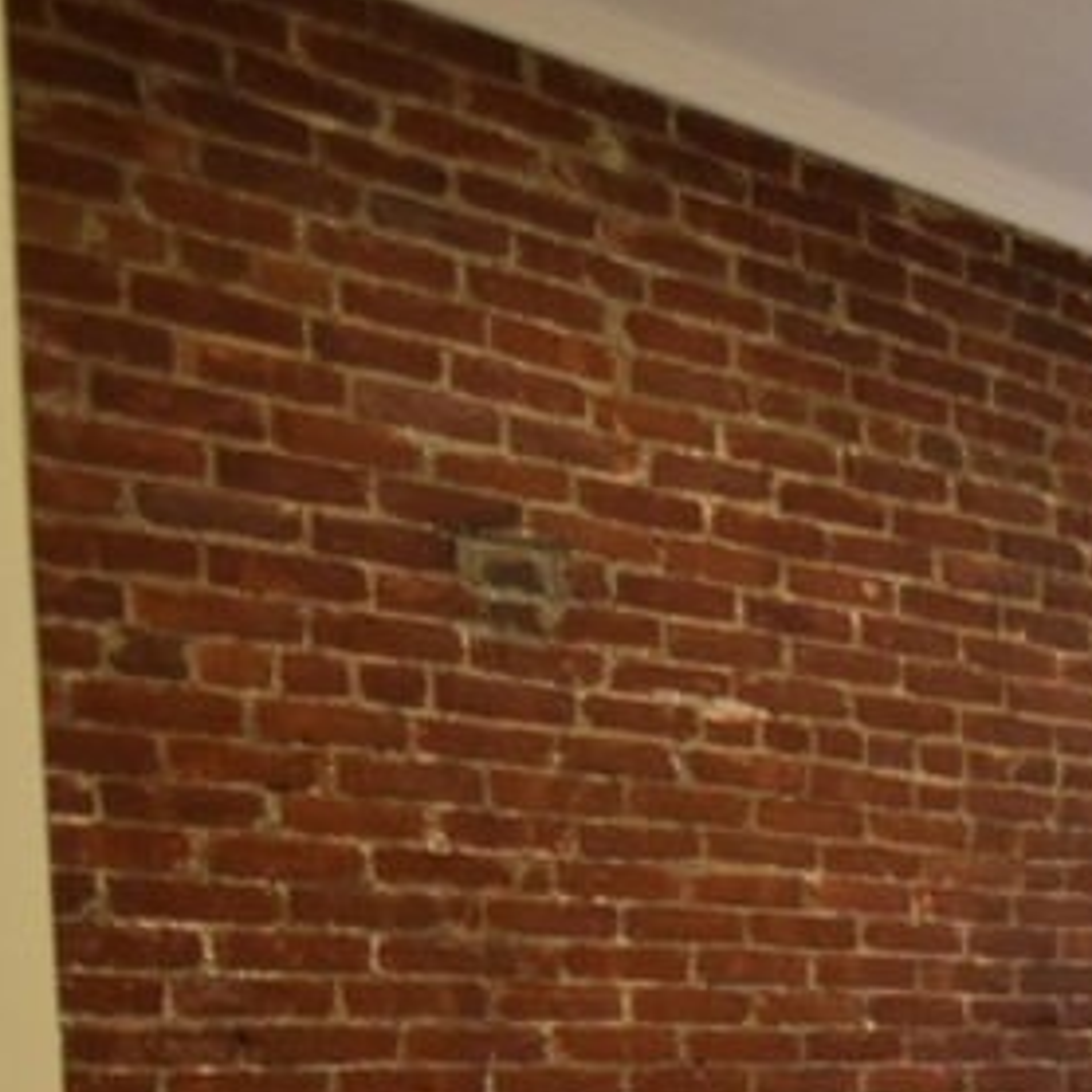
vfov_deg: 31.9
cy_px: 1200
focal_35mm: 47
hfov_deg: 29.4
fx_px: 1677
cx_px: 1402
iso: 720
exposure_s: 1/60
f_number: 4
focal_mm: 10
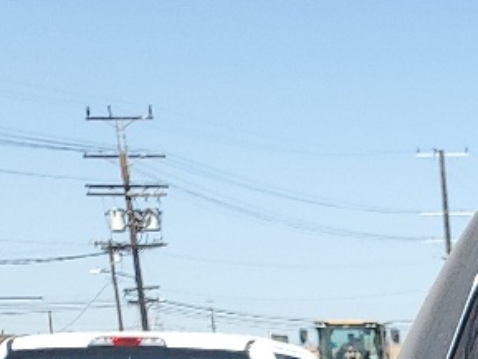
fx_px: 1989
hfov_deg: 11.1
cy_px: 872
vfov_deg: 9.2
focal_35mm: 144
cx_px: 1222
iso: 50
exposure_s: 1/2000
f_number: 1.5
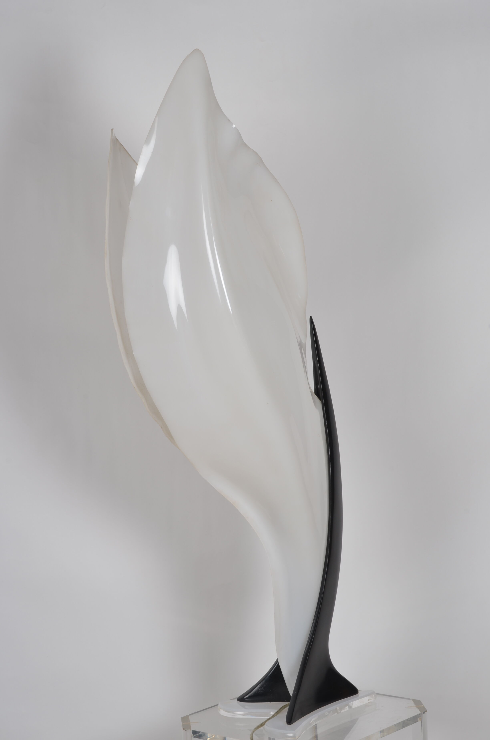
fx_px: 1538
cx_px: 245
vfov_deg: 27.0
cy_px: 370
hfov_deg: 18.1
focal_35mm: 75
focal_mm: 50
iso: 100
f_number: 14
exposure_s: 1/125
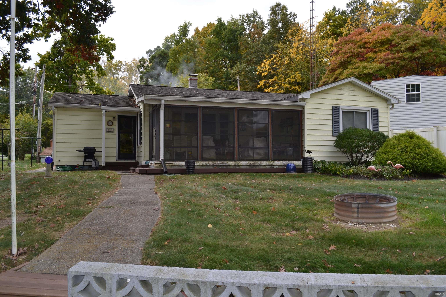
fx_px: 372
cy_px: 148
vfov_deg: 43.6
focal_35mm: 30
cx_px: 223
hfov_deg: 61.9
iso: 100
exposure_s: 1/200
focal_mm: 20
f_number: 6.3
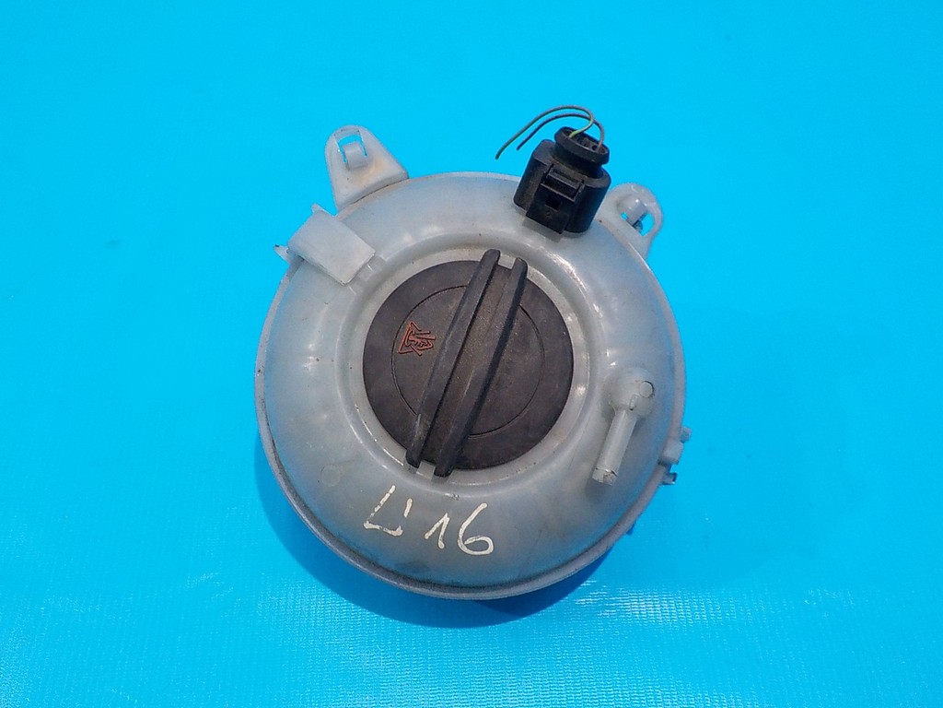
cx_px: 472
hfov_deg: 60.0
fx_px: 817
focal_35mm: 30
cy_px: 354
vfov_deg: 46.8
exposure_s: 1/30
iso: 280
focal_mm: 4.1
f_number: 3.3
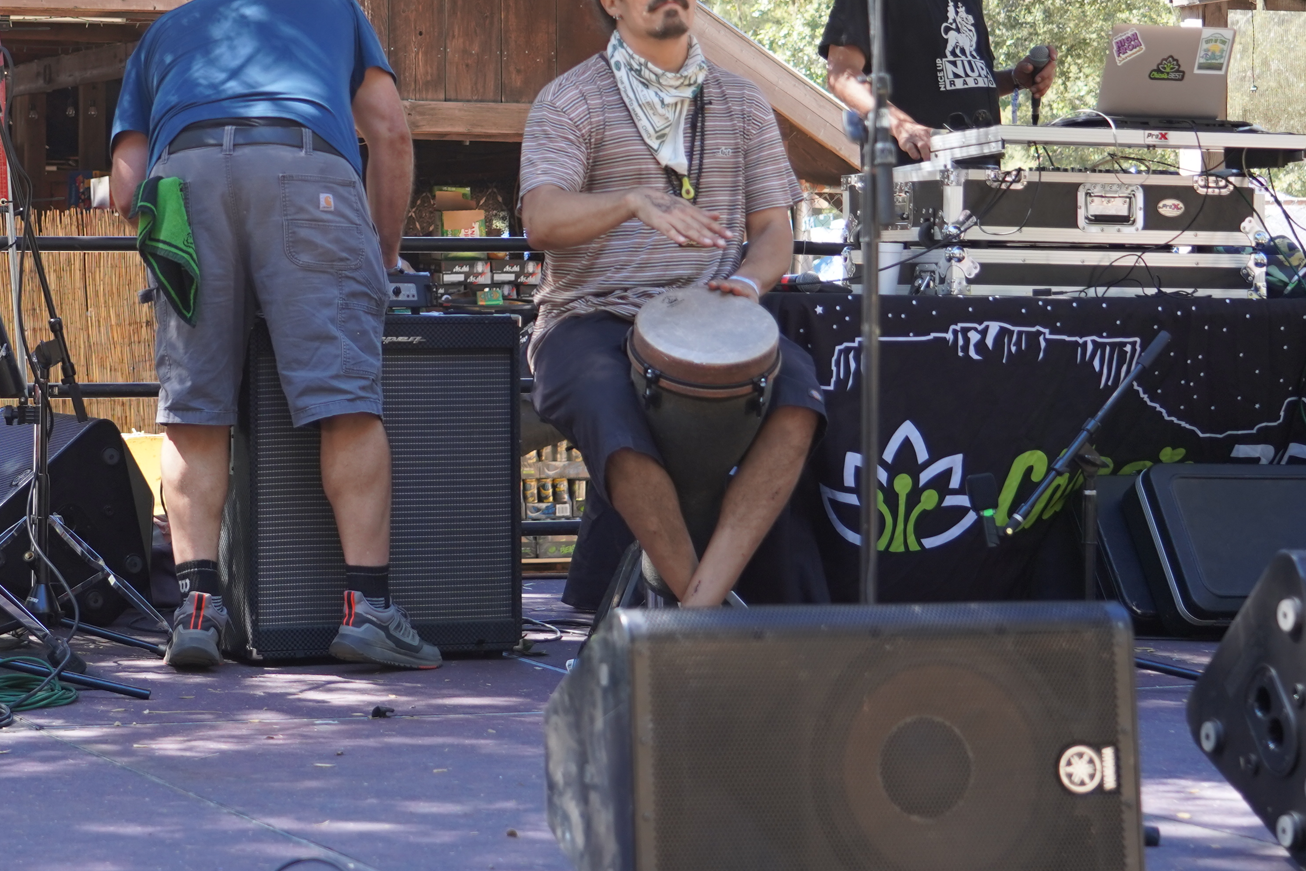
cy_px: 189
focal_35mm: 89
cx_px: 121
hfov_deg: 22.3
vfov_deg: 15.3
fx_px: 3229
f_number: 4
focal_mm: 44
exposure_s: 1/160
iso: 250
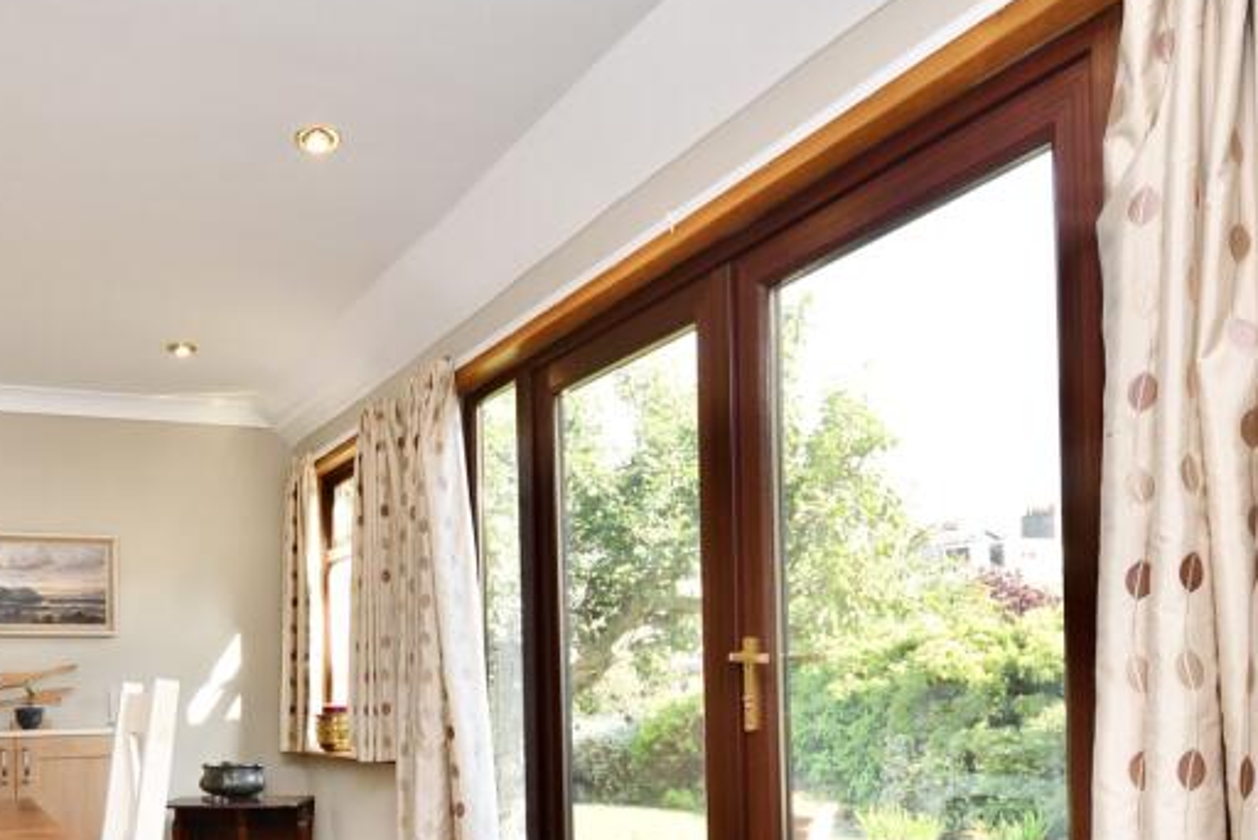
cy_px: 686
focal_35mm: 30
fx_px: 1049
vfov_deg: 41.5
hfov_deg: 59.4
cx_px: 356
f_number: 5
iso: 200
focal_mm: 10
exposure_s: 1/100
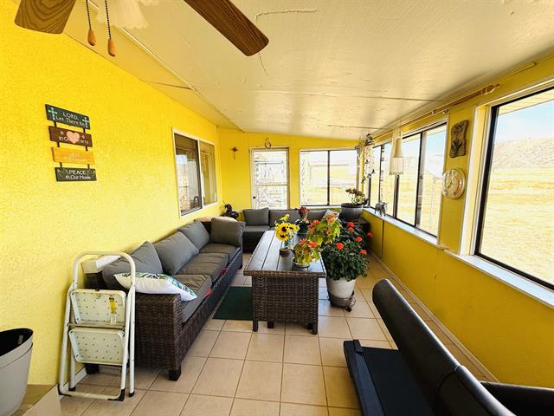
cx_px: 277
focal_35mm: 14
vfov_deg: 85.7
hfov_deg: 102.1
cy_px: 208
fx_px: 224
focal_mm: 2.22
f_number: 2.2
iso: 64
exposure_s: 1/270
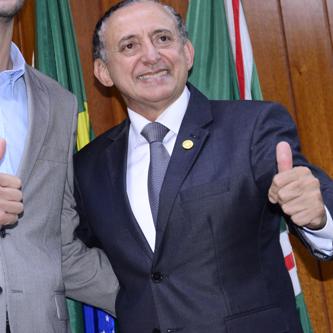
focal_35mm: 124
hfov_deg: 14.0
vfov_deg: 14.0
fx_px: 1350
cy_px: 103
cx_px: 80
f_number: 5.3
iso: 2500
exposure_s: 1/60
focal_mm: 70
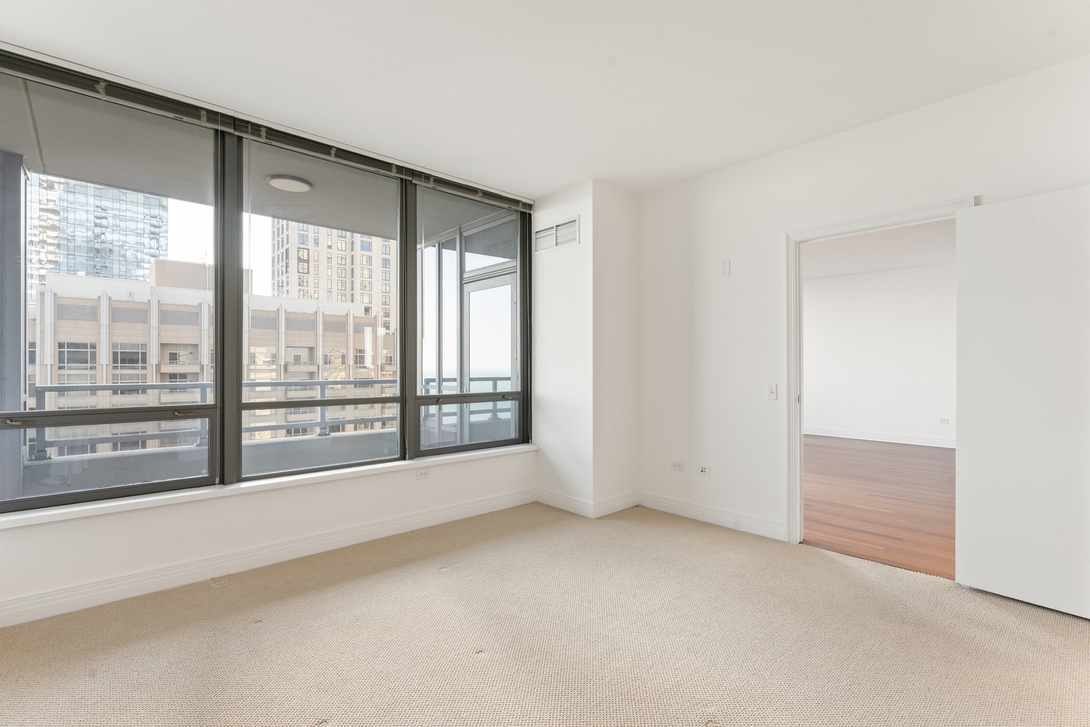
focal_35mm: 16
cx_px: 545
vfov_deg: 73.1
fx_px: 490
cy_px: 364
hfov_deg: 96.0
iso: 250
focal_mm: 16.2
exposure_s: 1/6
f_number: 9.5
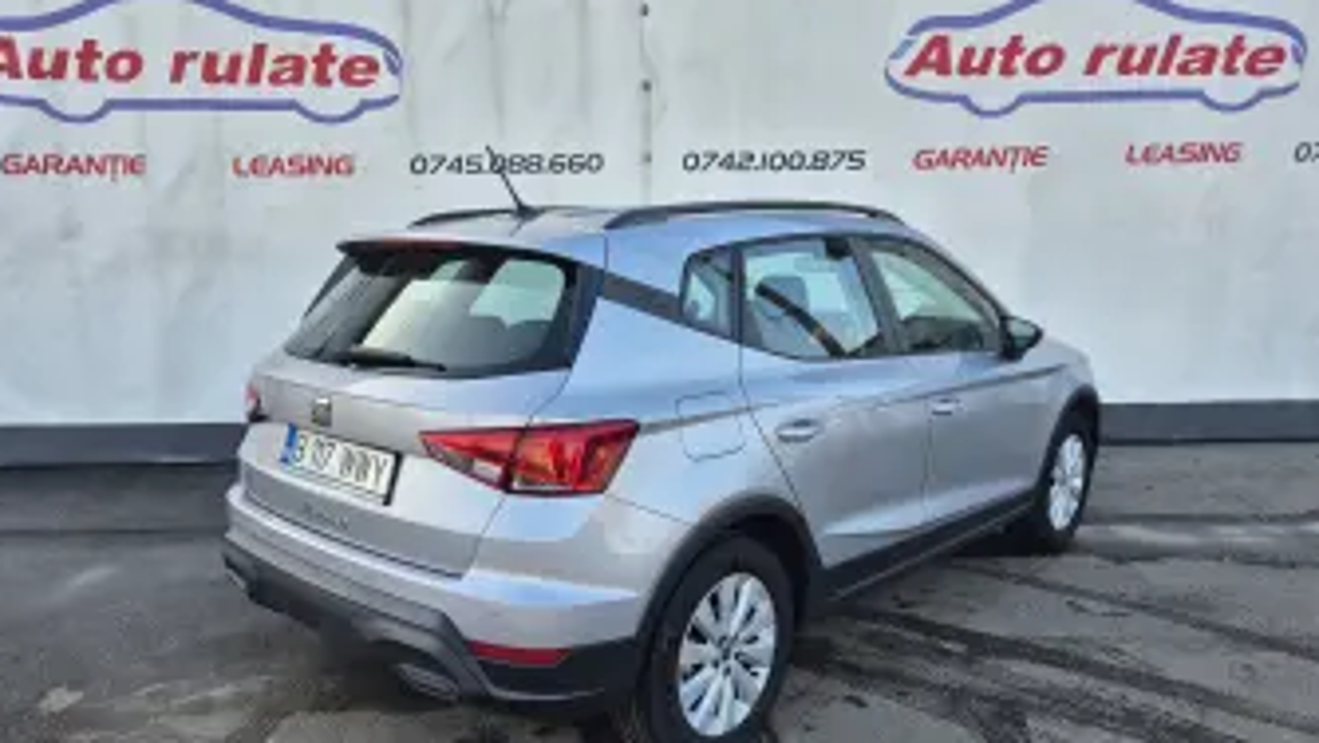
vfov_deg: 42.7
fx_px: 944
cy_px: 439
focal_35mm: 27
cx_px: 620
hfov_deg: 69.8
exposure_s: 1/265
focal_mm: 5.4
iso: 25
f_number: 1.8
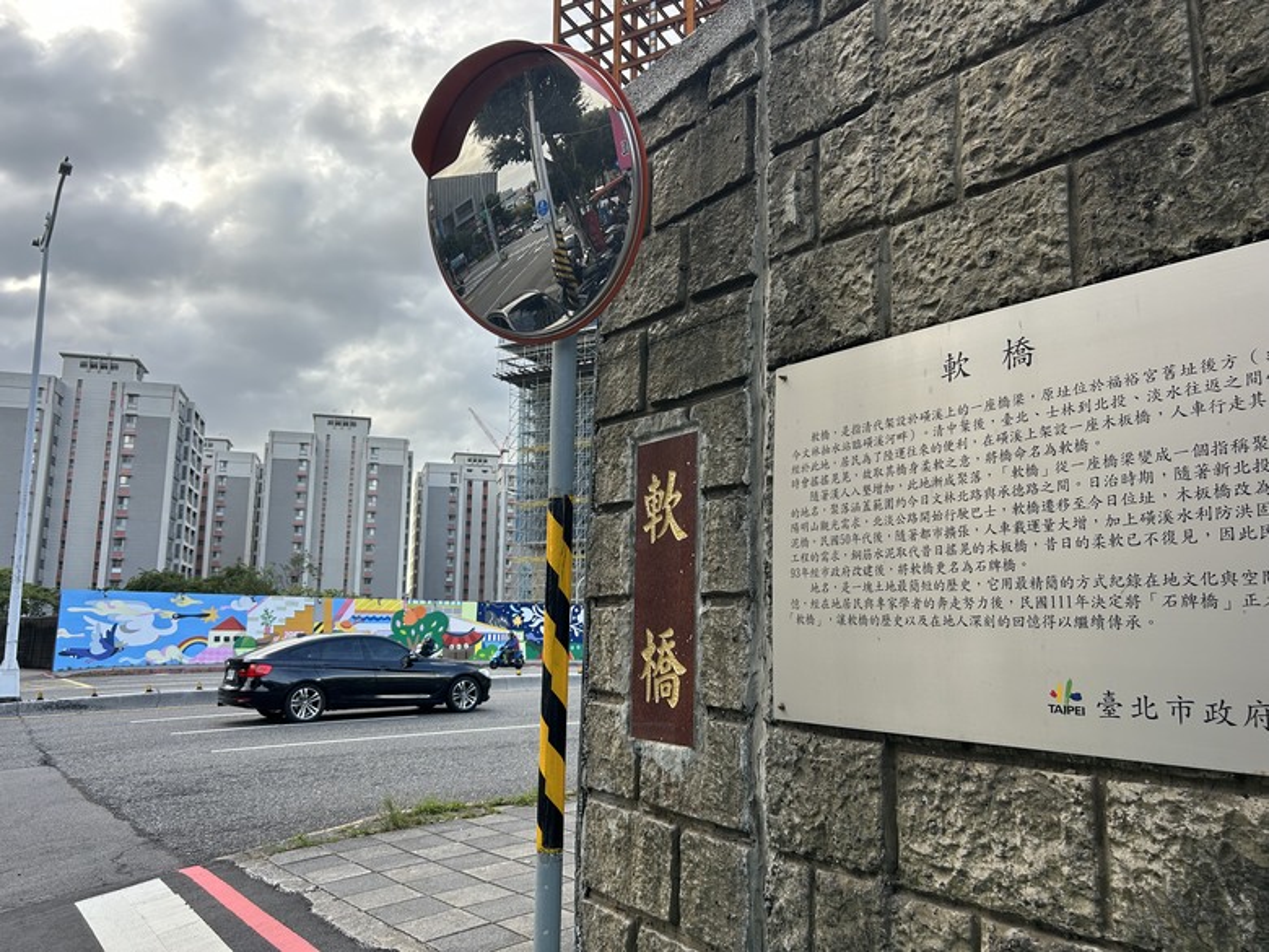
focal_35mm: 26
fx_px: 953
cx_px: 634
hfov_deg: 67.3
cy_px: 476
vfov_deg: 53.1
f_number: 1.5
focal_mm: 5.7
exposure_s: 1/650
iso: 50
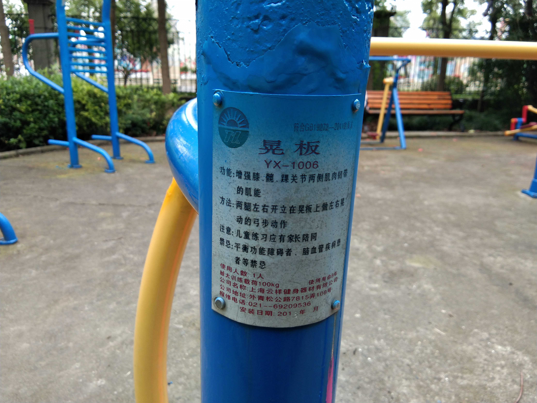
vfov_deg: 45.4
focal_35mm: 31
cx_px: 268
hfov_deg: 58.4
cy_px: 202
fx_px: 481
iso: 100
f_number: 2.2
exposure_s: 1/50
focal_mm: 3.69
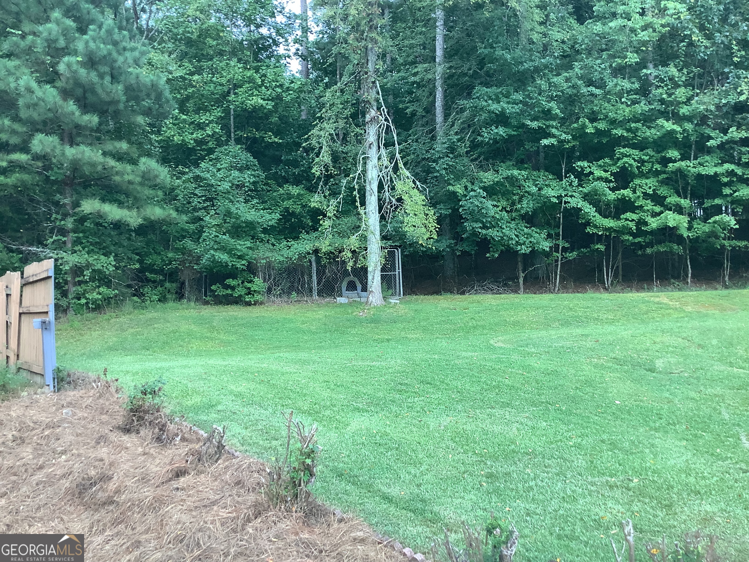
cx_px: 374
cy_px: 281
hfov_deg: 58.4
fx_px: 671
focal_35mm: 31
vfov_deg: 45.4
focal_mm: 3.3
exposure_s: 1/100
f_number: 2.4
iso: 64
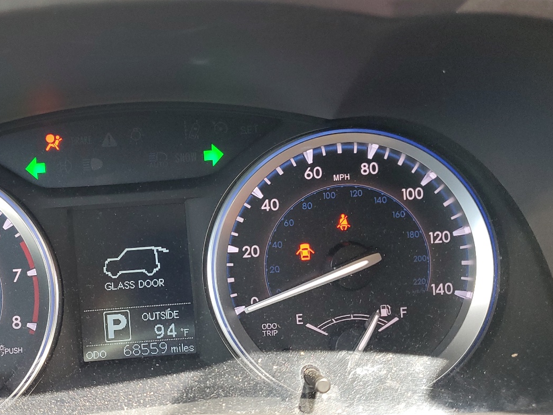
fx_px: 639
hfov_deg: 45.8
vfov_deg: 35.7
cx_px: 169
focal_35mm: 40
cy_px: 268
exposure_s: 1/120
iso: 87
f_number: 1.5
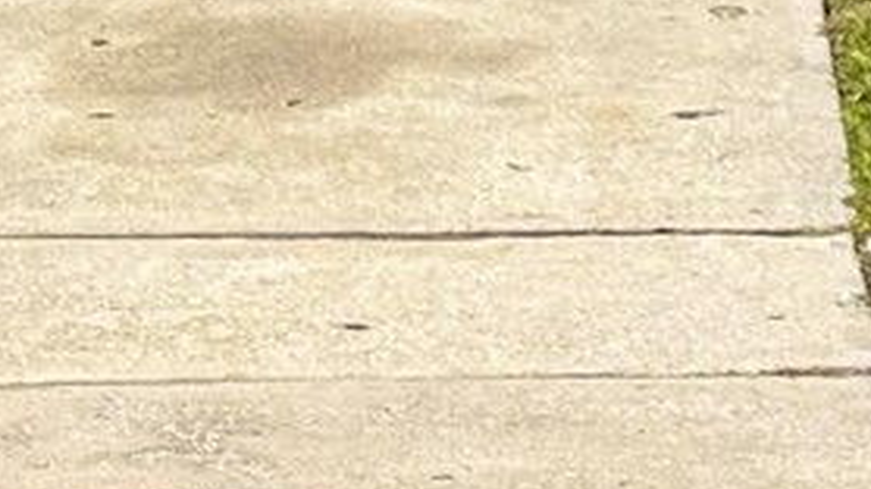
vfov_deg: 3.9
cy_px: -1097
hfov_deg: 7.2
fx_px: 6948
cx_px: 473
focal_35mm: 301
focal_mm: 6.76
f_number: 1.78
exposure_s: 1/4878
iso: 64
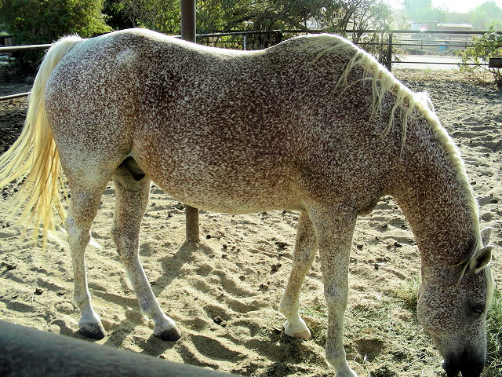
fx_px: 551
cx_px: 251
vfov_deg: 37.7
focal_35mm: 38
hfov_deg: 49.0
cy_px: 188
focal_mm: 6.3
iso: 50
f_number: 4
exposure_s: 1/238
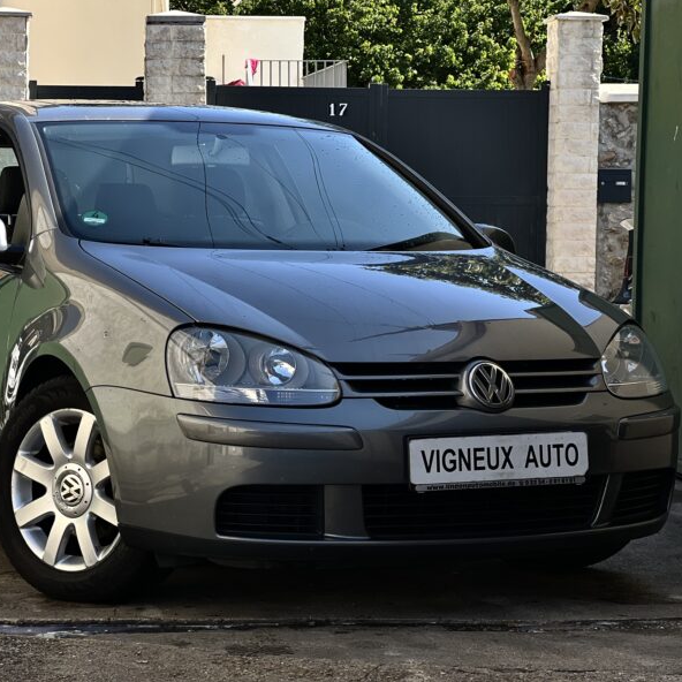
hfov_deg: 18.8
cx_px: 242
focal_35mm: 92
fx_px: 2051
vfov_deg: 18.9
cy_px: 339
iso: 32
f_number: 2.8
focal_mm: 9
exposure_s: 1/416
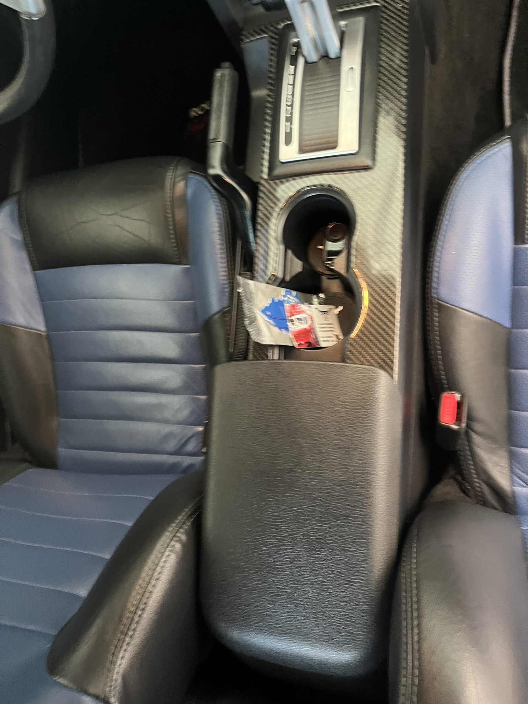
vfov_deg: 67.3
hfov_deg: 53.1
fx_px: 529
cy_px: 352
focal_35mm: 26
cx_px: 264
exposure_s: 1/34
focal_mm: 5.1
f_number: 1.6
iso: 640
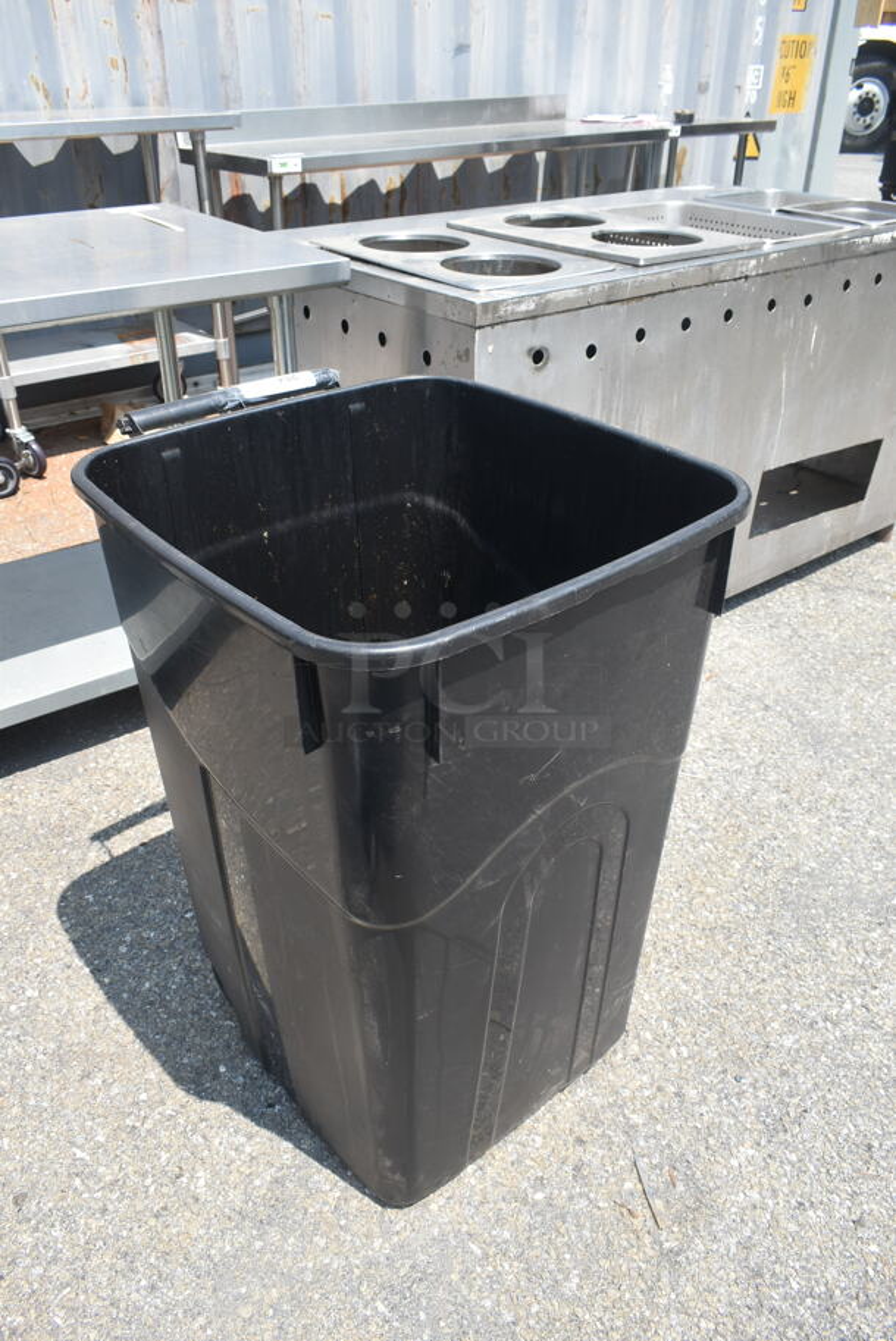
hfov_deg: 48.0
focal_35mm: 27
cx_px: 448
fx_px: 1006
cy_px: 670
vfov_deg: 67.3
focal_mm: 18
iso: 200
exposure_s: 1/320
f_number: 7.1
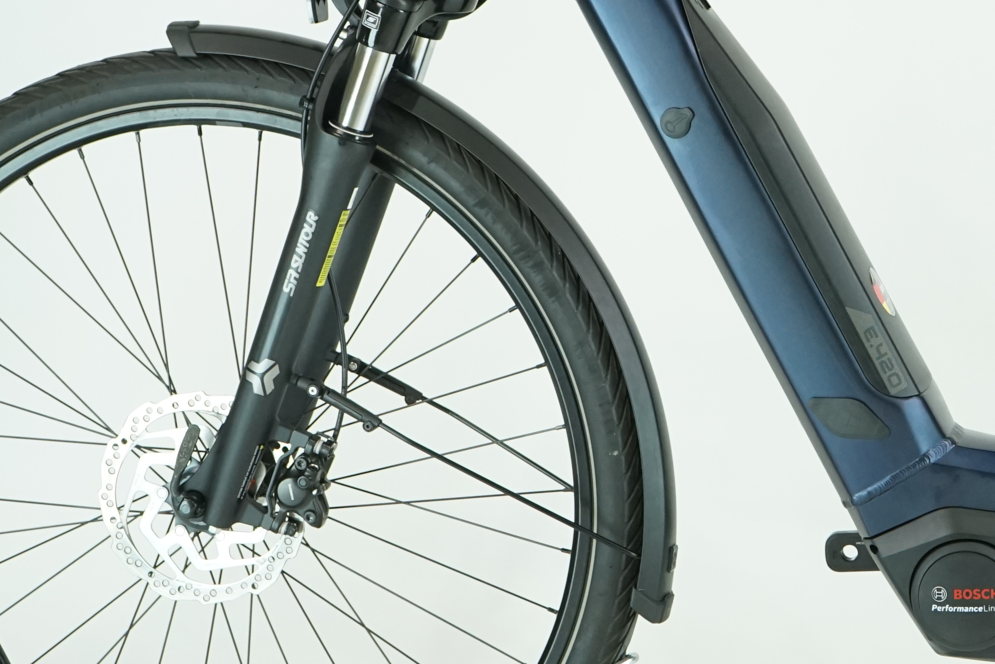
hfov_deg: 16.0
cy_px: 227
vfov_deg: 10.9
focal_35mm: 126
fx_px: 3482
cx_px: 958
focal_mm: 52
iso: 1600
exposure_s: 1/200
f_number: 5.6
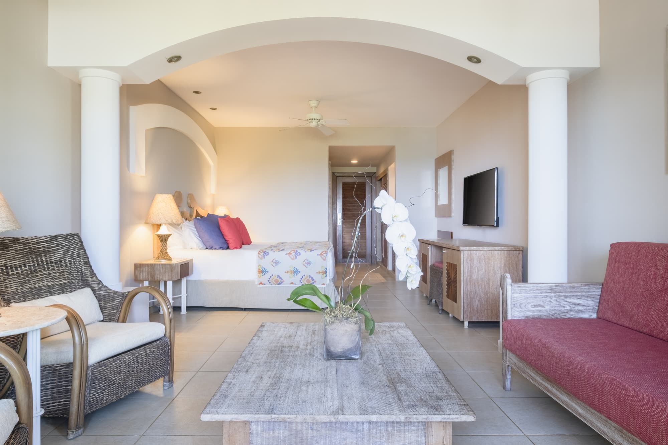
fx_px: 445
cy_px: 222
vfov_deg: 53.1
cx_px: 334
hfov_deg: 73.7
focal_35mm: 24
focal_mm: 15.9
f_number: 9
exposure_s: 1/80
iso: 400
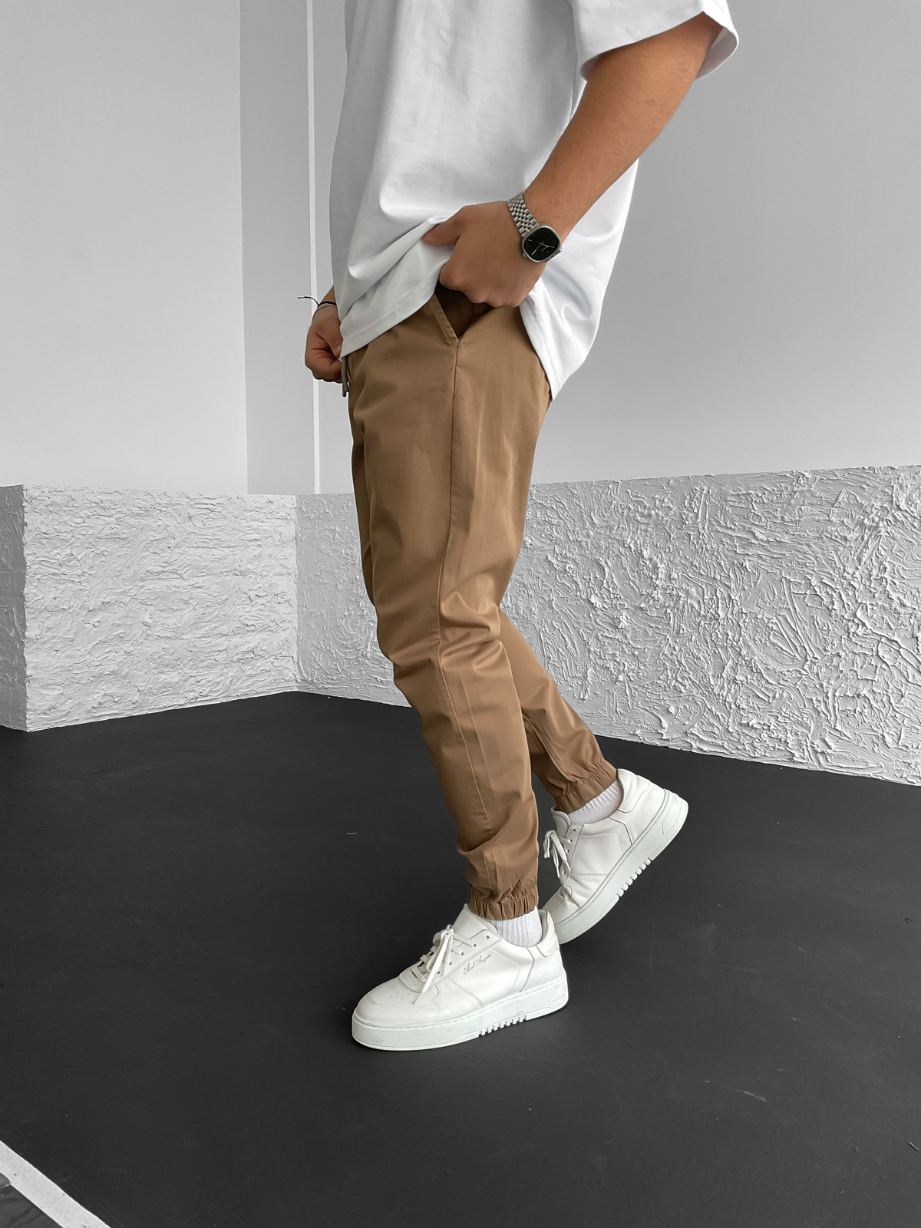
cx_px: 460
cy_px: 614
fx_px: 1029
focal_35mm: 29
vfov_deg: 61.7
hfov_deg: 48.2
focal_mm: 3
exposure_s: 1/120
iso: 32
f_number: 1.8
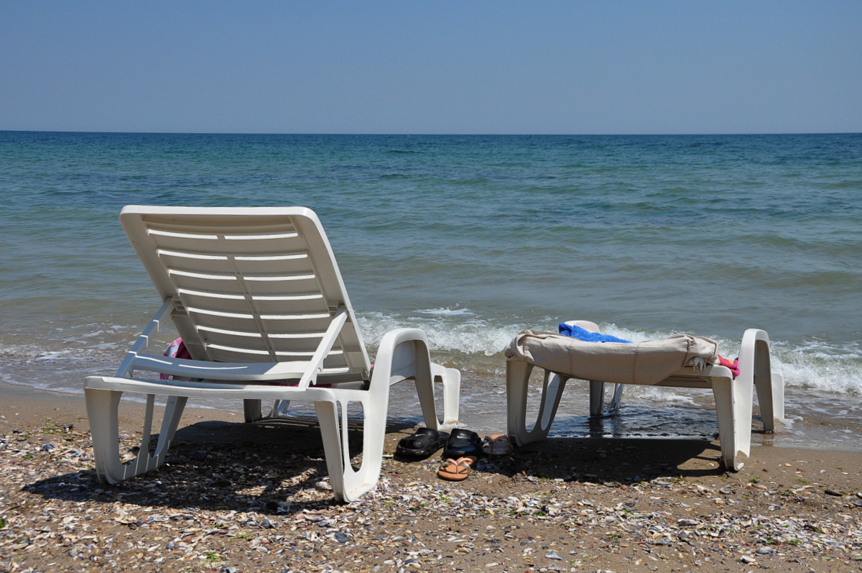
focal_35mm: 45
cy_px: 286
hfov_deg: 43.7
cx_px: 431
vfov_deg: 29.8
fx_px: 1076
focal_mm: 30
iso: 400
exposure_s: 1/2000
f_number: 8
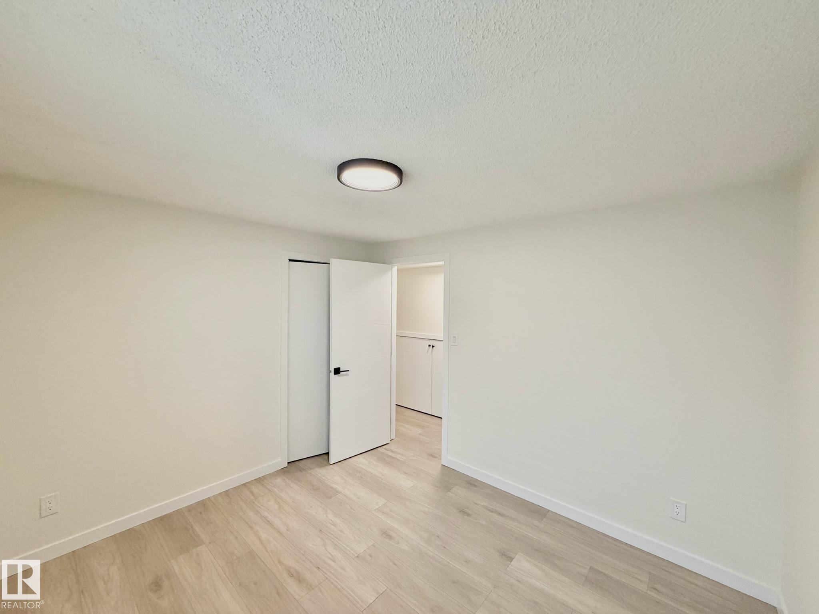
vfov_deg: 85.7
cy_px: 307
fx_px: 331
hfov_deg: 102.1
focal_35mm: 14
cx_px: 410
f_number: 2.2
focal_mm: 2.22
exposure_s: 1/120
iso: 250
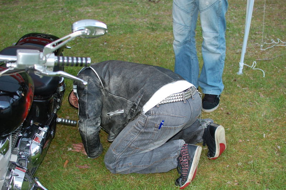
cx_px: 143
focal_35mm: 52
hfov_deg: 37.9
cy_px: 95
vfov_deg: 25.7
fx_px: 417
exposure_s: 1/60
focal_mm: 35
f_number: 2.8
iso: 400
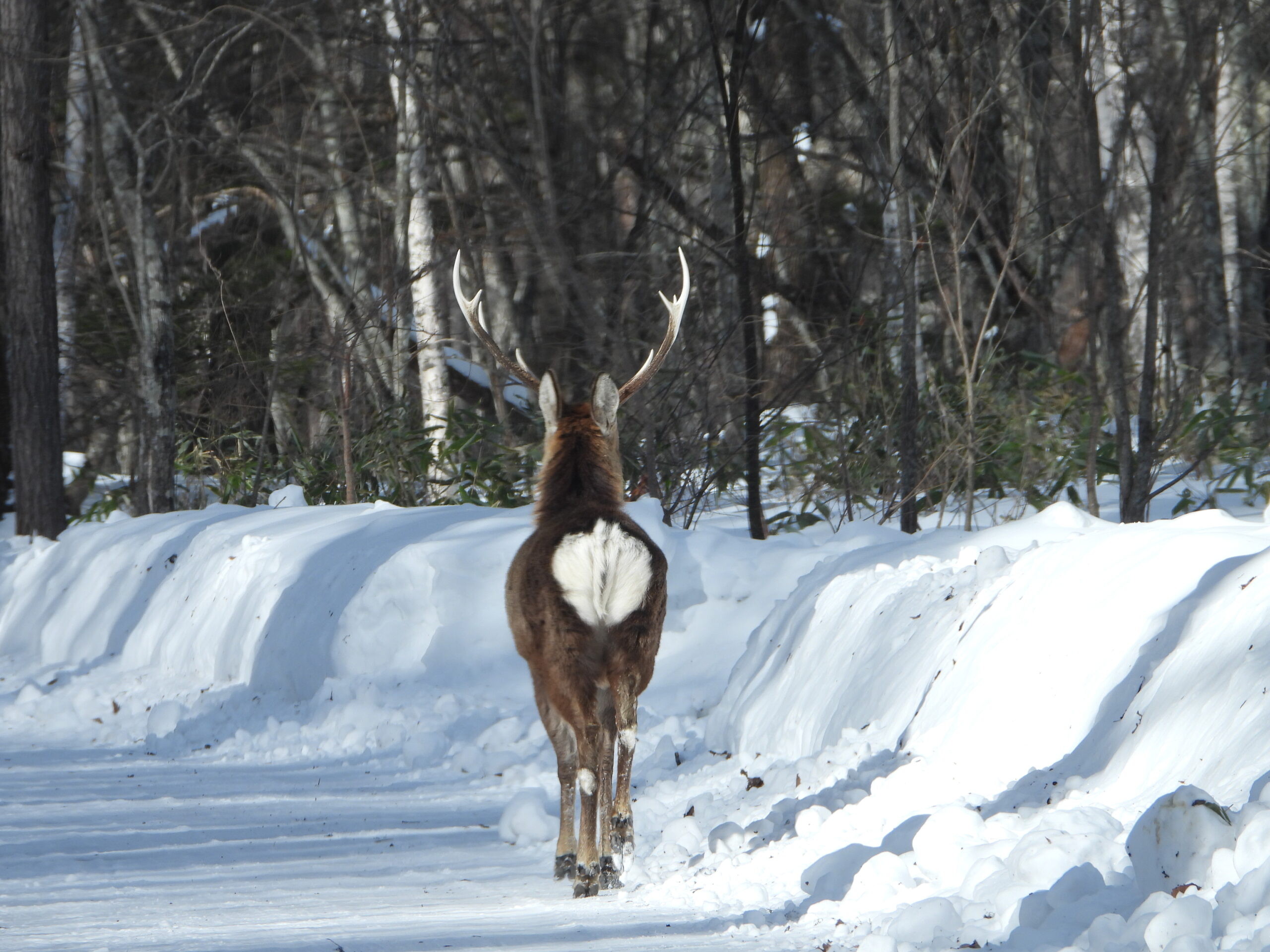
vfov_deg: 3.7
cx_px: 635
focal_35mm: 400
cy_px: 476
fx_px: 14675
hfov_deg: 5.0
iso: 100
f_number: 5
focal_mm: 71.9
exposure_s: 1/500
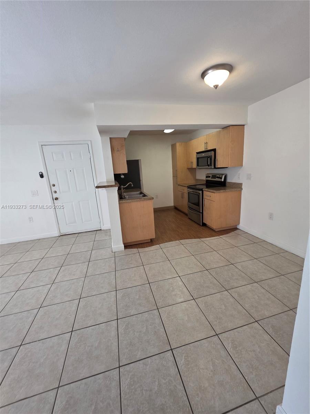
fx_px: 155
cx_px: 155
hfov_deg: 89.9
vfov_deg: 106.2
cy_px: 207
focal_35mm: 13
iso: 125
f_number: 1.9
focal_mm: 2.2
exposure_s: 1/120
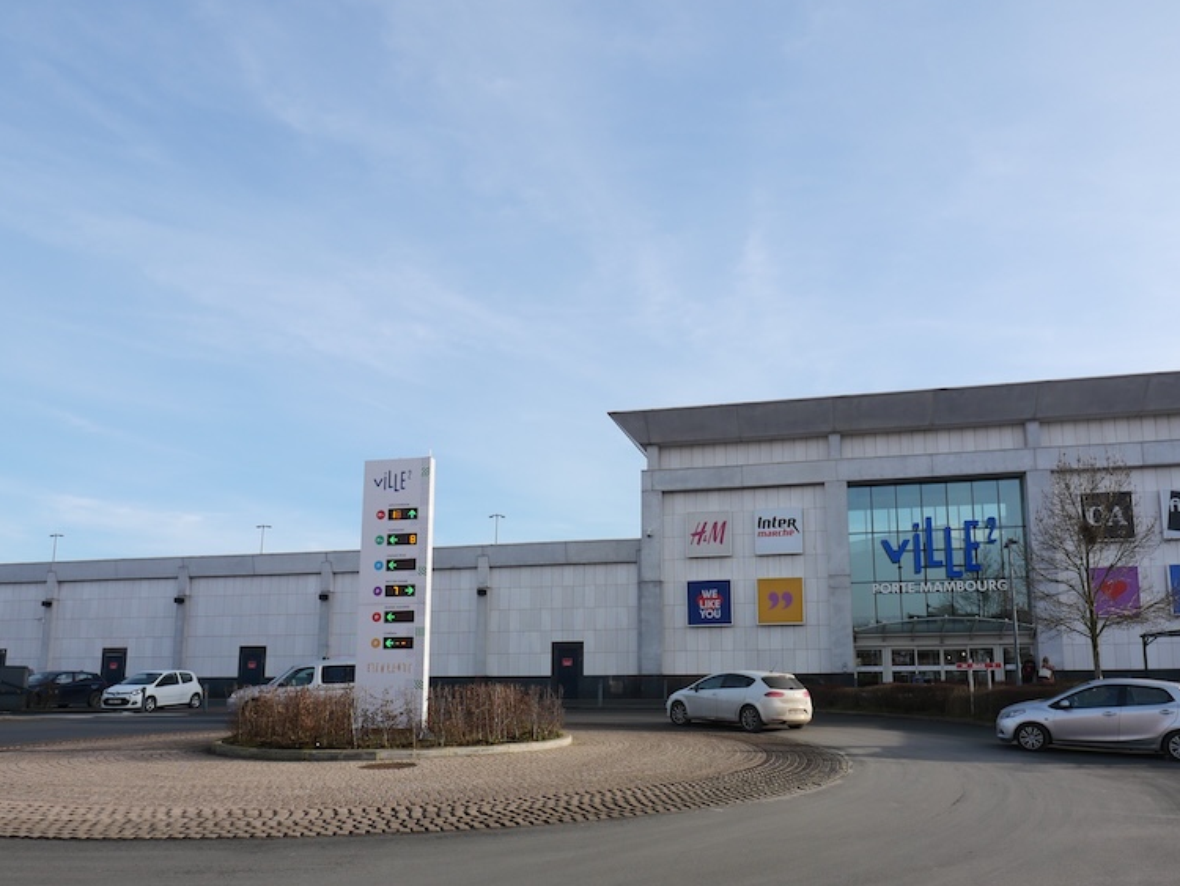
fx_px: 818
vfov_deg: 55.9
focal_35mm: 24
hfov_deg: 71.3
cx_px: 658
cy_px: 573
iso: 200
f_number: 5
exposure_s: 1/800
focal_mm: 9
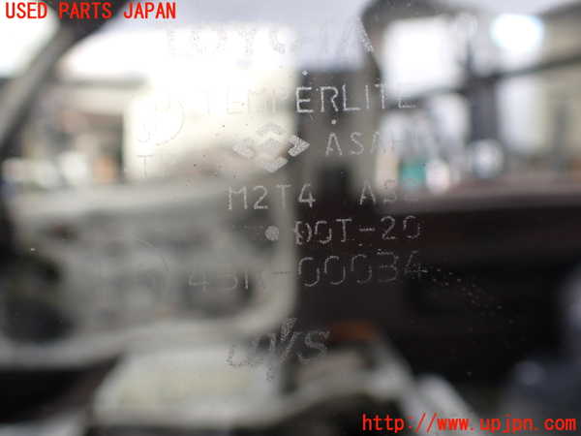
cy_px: 218
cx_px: 290
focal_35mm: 30
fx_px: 504
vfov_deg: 46.8
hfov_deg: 60.0
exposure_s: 1/125
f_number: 2.3
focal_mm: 5.4
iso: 125
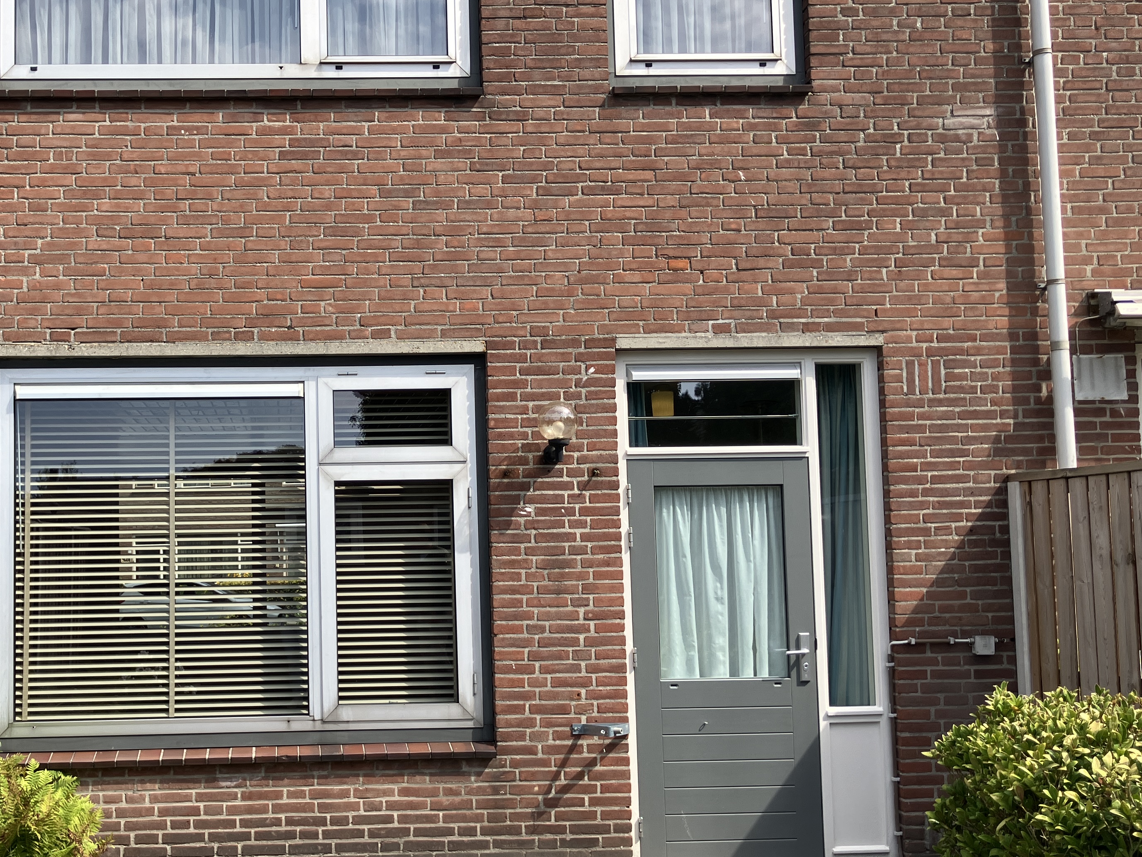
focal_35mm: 41
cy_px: 475
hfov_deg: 44.8
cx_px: 338
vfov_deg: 35.1
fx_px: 1352
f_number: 1.8
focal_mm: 3.99
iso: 32
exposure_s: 1/1215
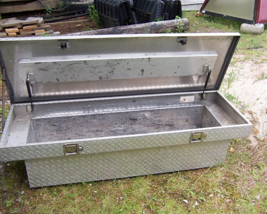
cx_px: 128
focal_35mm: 35
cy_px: 108
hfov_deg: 51.5
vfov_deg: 42.2
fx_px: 277
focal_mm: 5.5
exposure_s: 1/90
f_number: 3.4
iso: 80
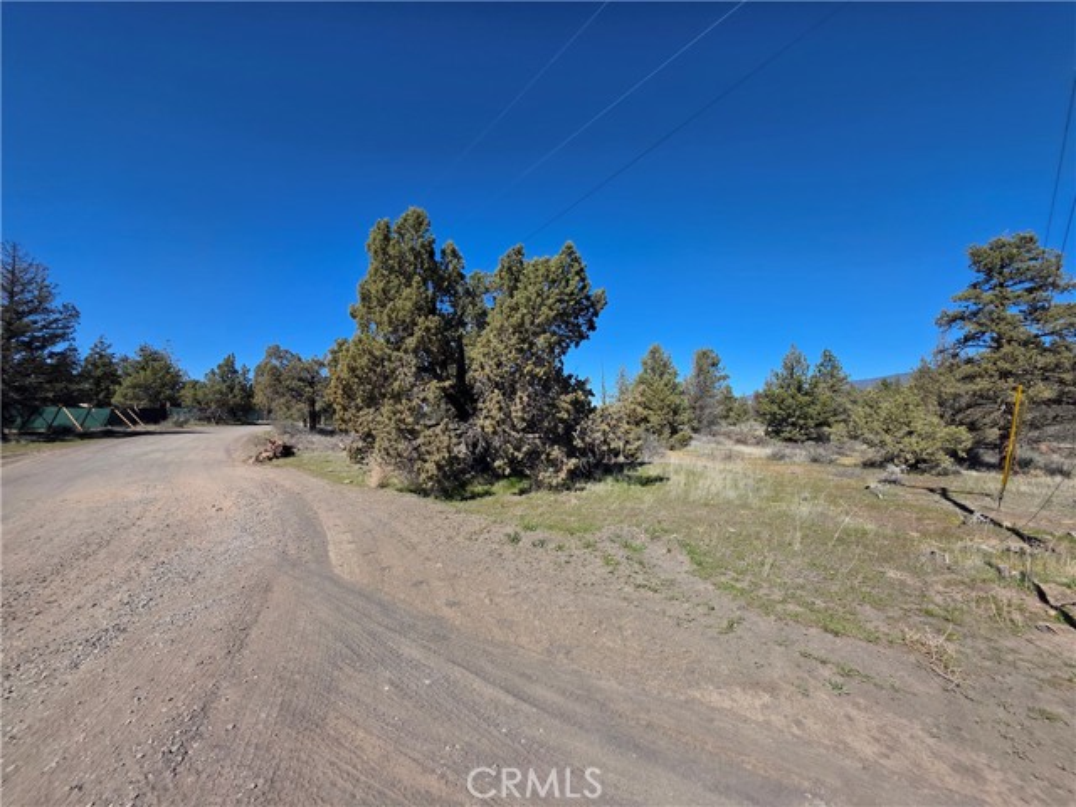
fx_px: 404
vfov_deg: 89.9
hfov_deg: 106.2
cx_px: 538
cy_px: 404
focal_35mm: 13
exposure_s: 1/2463
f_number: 1.9
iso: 40
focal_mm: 2.2
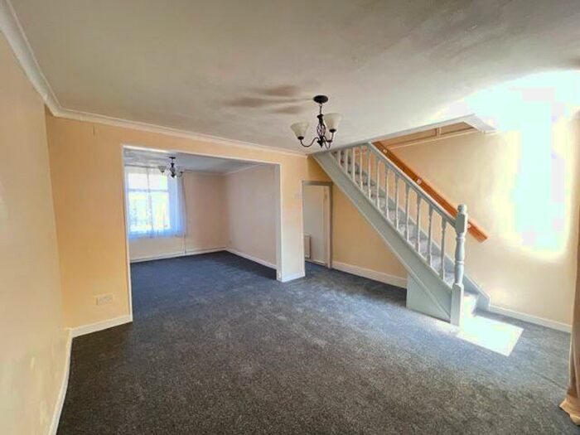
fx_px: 218
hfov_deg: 106.2
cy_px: 218
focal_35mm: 13
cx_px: 290
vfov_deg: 89.9
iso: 250
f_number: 1.8
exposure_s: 1/60
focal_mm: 1.57
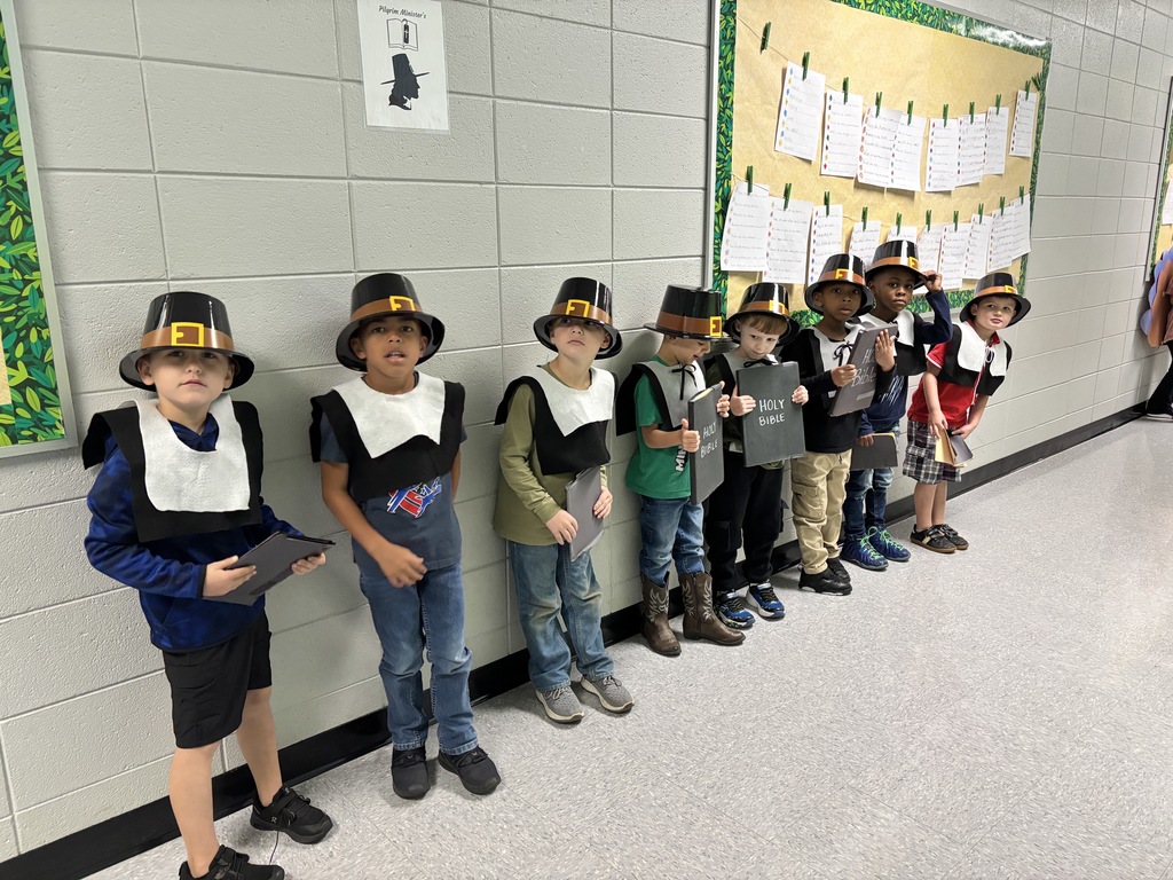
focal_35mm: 26
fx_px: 881
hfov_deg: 67.3
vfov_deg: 53.1
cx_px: 586
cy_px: 440
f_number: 1.6
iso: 320
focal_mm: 5.96
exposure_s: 1/60
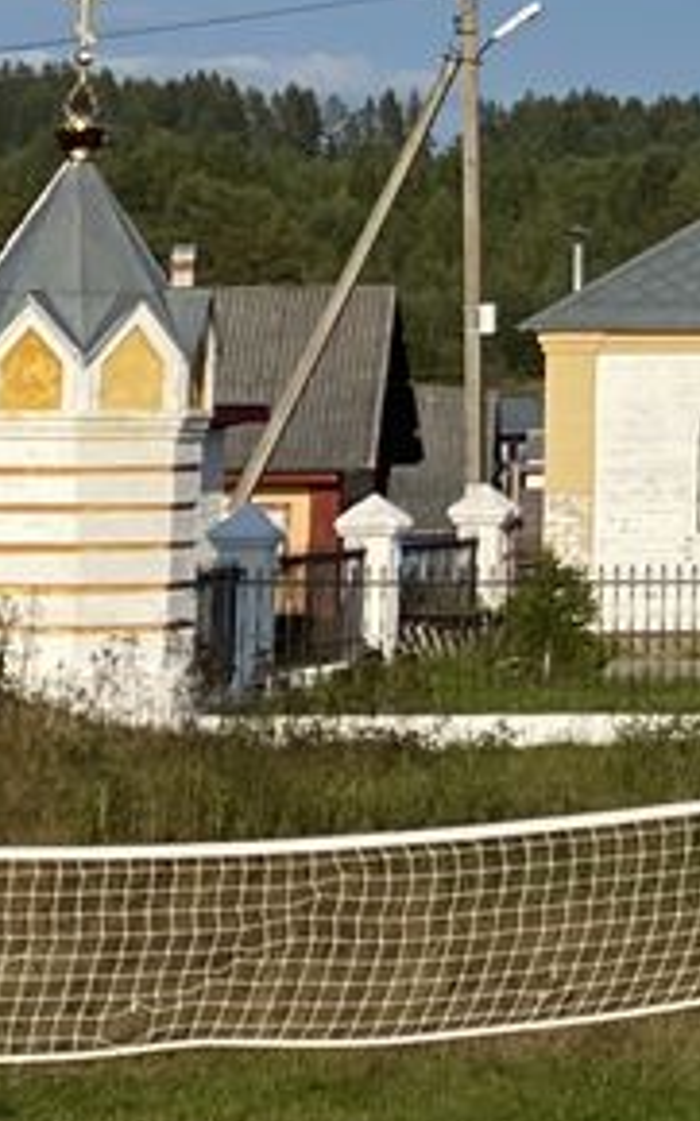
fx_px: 6966
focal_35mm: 228
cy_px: -232
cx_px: 1910
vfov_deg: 9.1
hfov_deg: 5.5
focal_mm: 6
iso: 20
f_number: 2
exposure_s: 1/1712
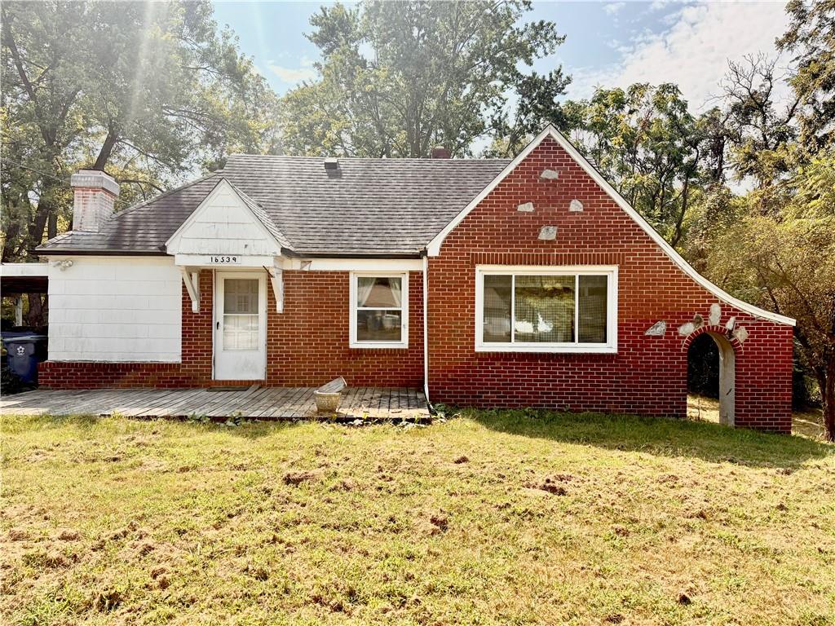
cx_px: 418
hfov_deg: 71.6
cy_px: 313
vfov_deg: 56.8
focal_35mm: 24
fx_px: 579
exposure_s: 1/3584
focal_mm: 6.76
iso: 100
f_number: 1.78
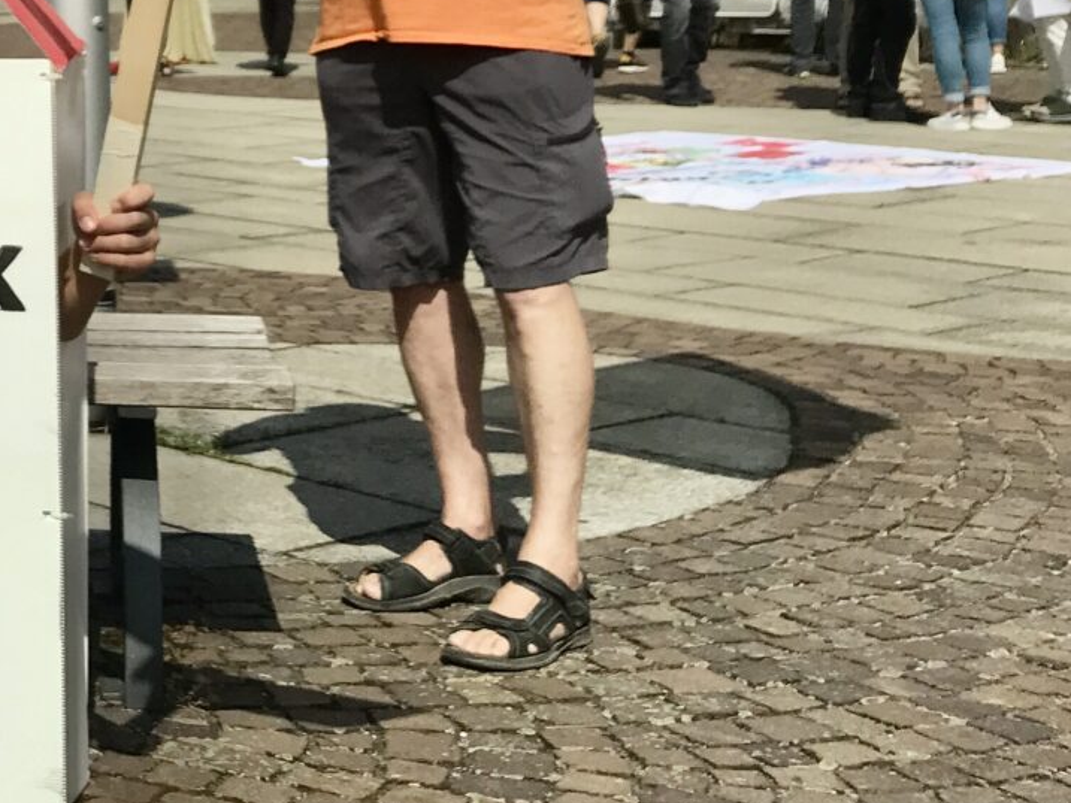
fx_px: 2321
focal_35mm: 75
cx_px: -314
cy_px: -94
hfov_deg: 23.1
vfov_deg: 18.8
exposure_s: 1/5988
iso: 20
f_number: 1.8
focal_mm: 3.99
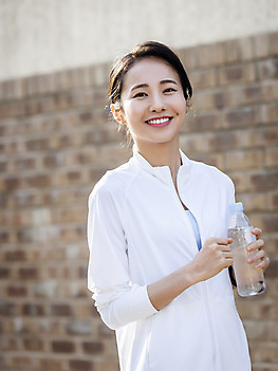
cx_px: 139
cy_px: 168
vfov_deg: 13.3
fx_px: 1586
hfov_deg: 10.0
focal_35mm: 148
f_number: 4
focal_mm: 135
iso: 160
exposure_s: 1/640
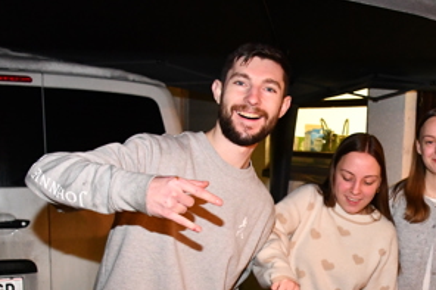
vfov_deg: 26.0
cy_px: 226
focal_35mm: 51
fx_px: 617
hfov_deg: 37.4
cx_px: 352
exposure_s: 1/60
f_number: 4
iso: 6400
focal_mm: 18
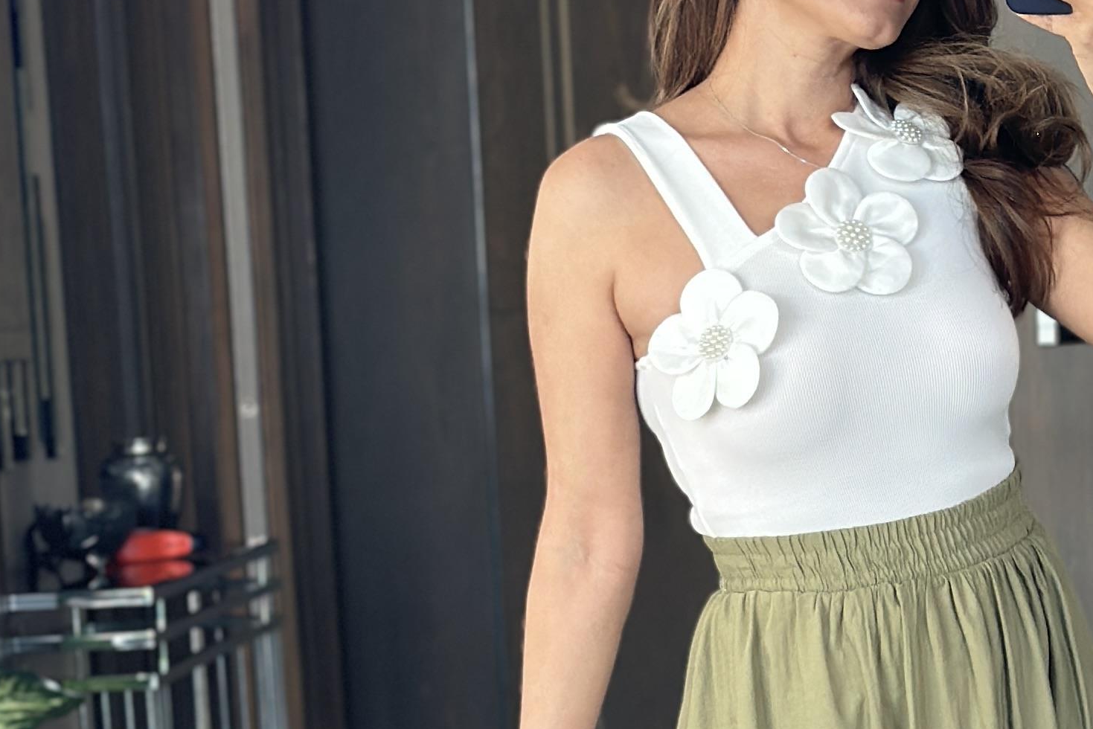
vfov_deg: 9.9
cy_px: 845
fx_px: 4160
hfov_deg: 14.9
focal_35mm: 137
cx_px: 867
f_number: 1.78
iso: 125
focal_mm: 6.86
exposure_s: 1/76
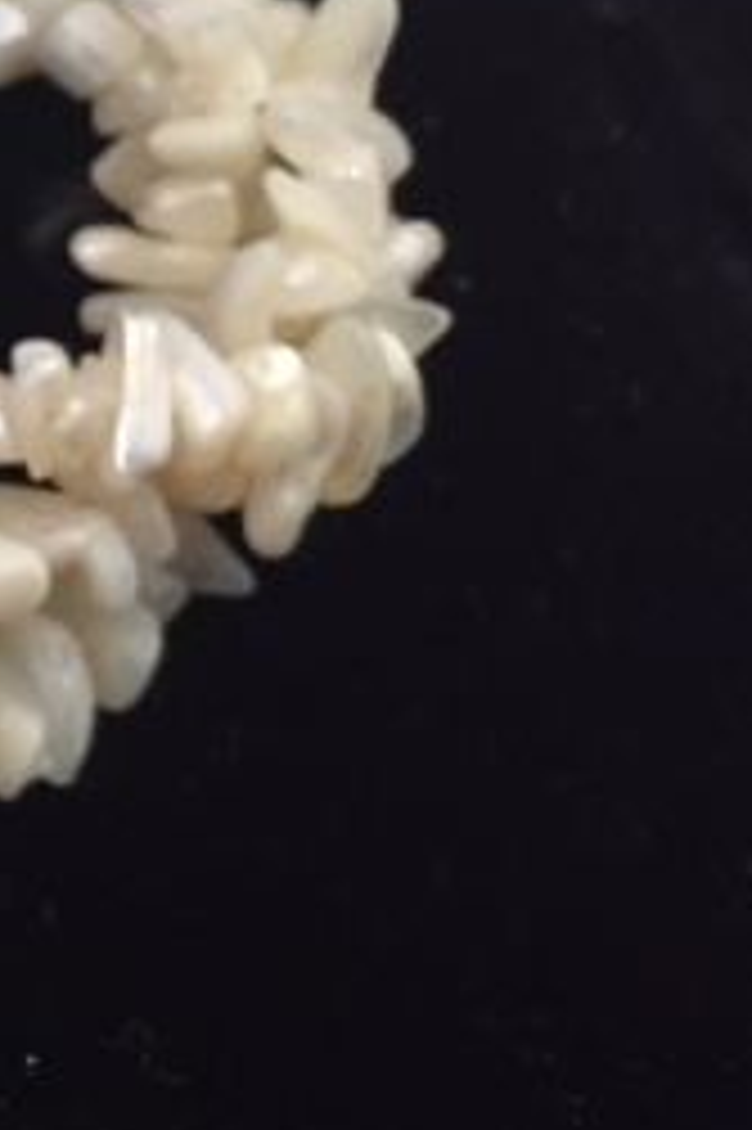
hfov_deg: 15.0
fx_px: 2416
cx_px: -657
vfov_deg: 26.3
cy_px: 513
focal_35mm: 77
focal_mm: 4.15
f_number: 2.2
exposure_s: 1/33
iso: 250
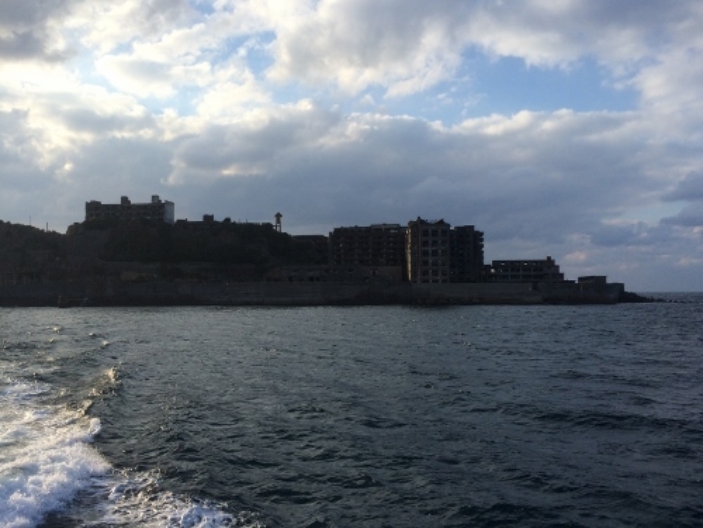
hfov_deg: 61.7
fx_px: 589
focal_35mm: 29
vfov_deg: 48.2
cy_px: 264
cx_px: 352
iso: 32
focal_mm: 4.15
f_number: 2.2
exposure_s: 1/1953
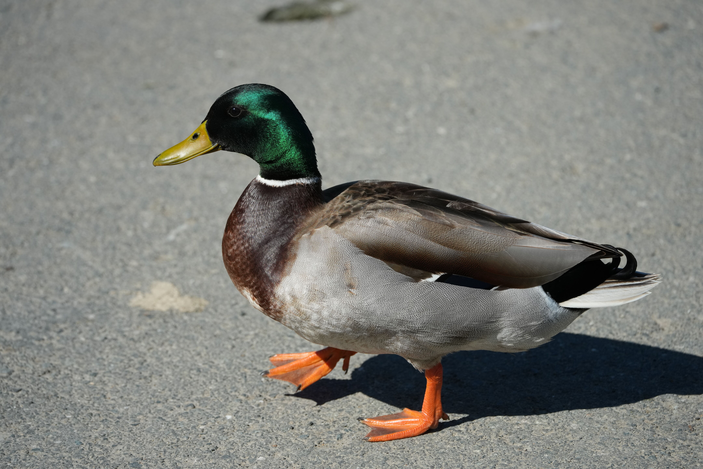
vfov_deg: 6.4
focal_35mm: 214
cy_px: 234
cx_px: 352
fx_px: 4179
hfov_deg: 9.6
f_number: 6.3
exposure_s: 1/2500
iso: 640
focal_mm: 214
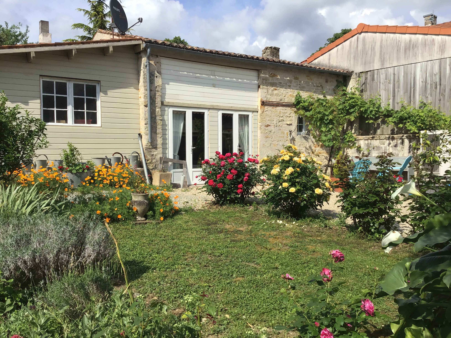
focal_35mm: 31
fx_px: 404
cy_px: 169
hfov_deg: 58.4
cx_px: 226
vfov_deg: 45.4
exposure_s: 1/1538
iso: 25
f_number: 2.4
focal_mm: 3.3
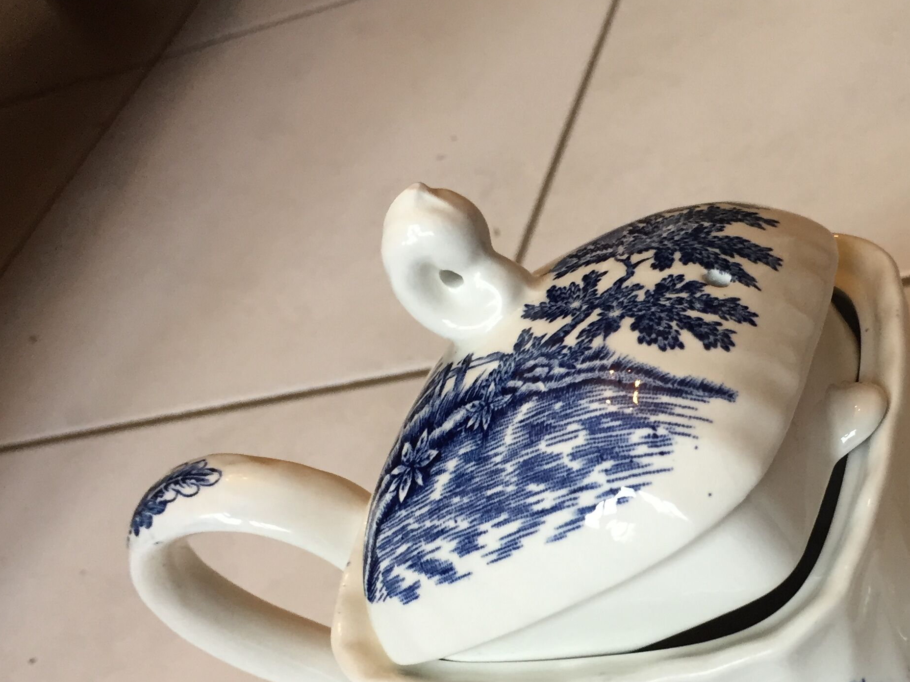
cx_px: 719
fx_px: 1341
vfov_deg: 28.2
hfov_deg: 36.3
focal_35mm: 51
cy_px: 507
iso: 50
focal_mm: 4.15
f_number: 2.2
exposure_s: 1/33
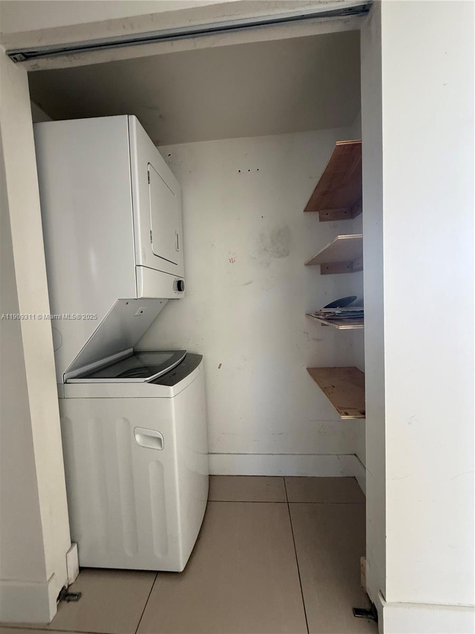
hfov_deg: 85.7
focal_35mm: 14
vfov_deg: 102.1
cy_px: 317
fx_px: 256
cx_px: 238
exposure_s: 1/99
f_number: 2.2
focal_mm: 2.22
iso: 160
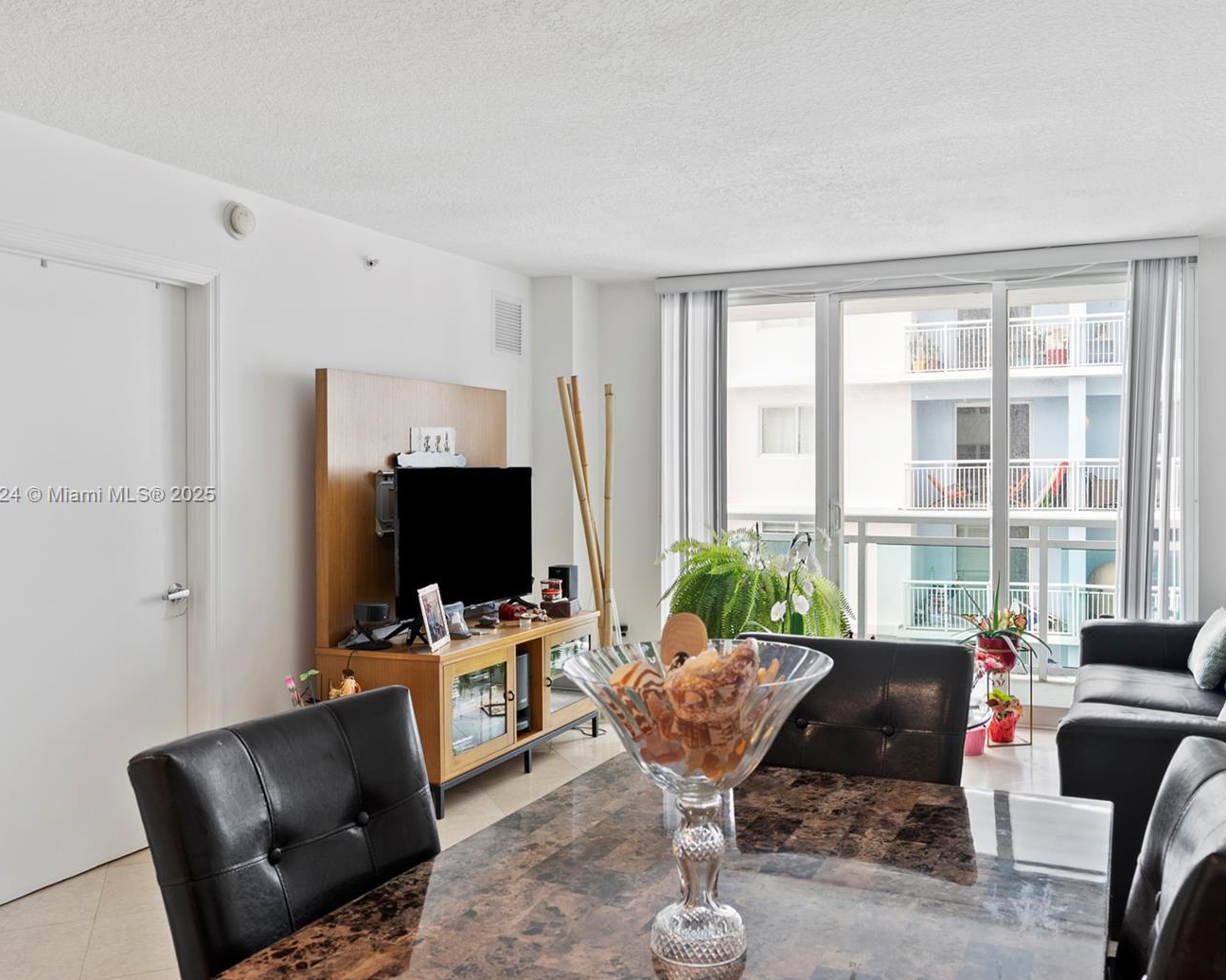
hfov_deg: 60.3
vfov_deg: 50.0
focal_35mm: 29
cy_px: 496
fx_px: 1052
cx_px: 669
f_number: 7.1
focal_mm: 25
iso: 400
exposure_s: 1/3
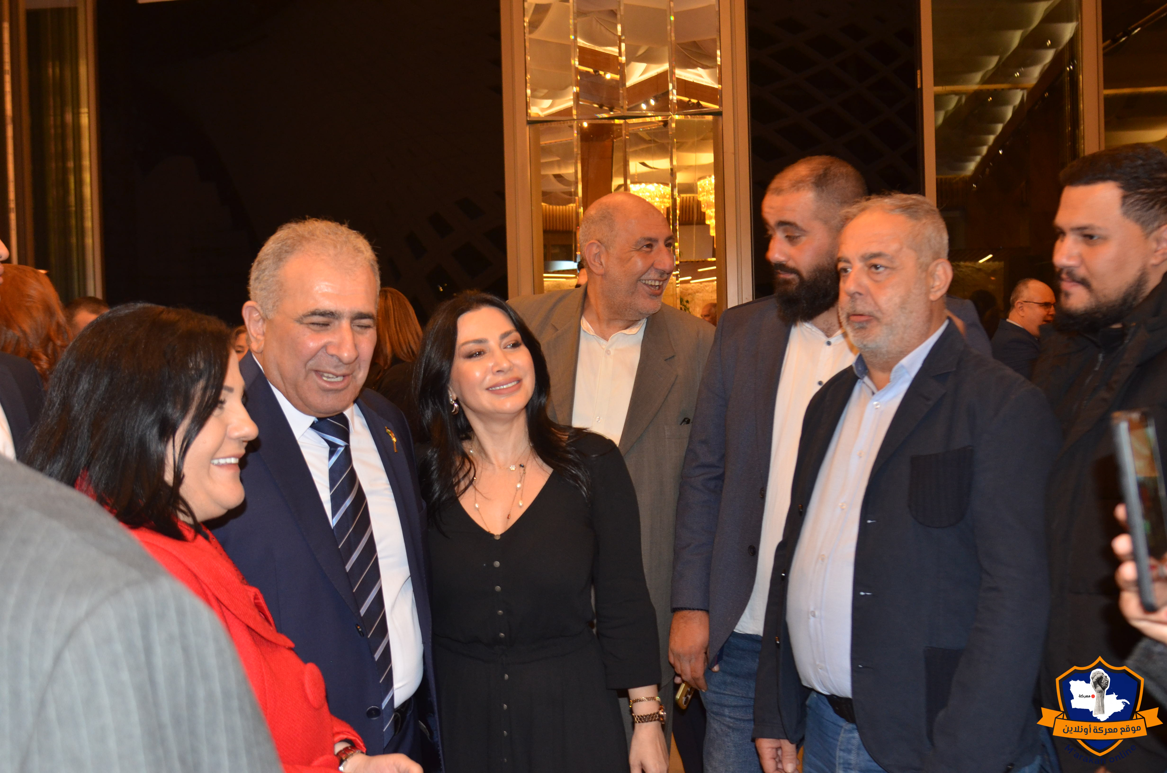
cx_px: 584
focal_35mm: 36
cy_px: 386
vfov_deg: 36.7
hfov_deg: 53.2
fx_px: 1165
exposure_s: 1/60
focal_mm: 24
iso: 800
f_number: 4
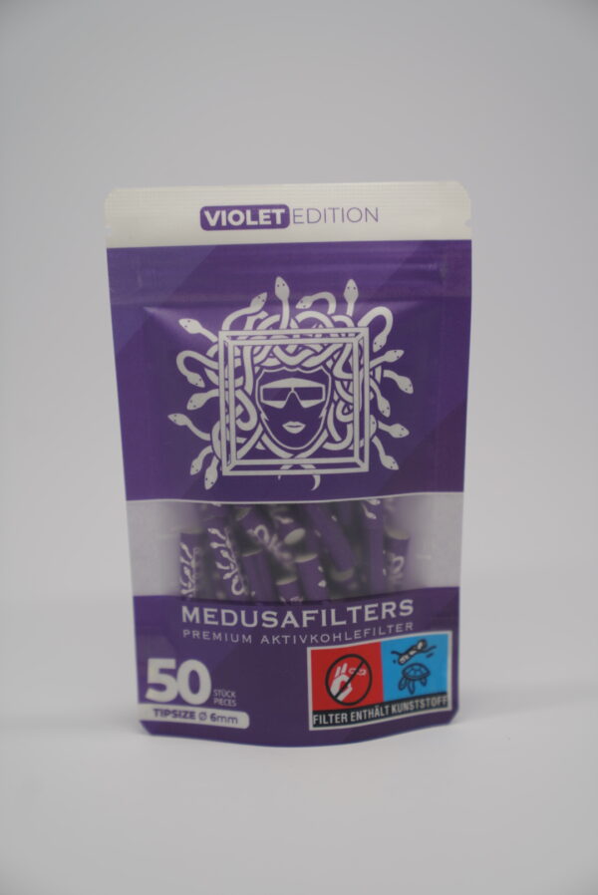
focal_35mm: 70
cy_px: 448
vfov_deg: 28.8
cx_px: 299
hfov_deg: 19.5
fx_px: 1741
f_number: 3.5
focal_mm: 70
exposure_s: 1/100
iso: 100
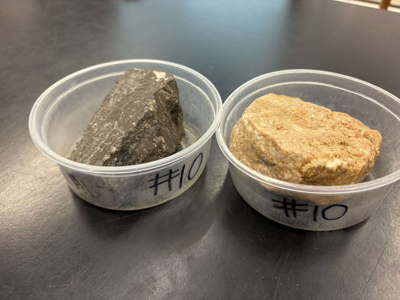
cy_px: 150
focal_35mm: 26
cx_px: 200
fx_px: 300
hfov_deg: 67.3
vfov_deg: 53.1
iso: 125
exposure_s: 1/60
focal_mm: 5.96
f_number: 1.6
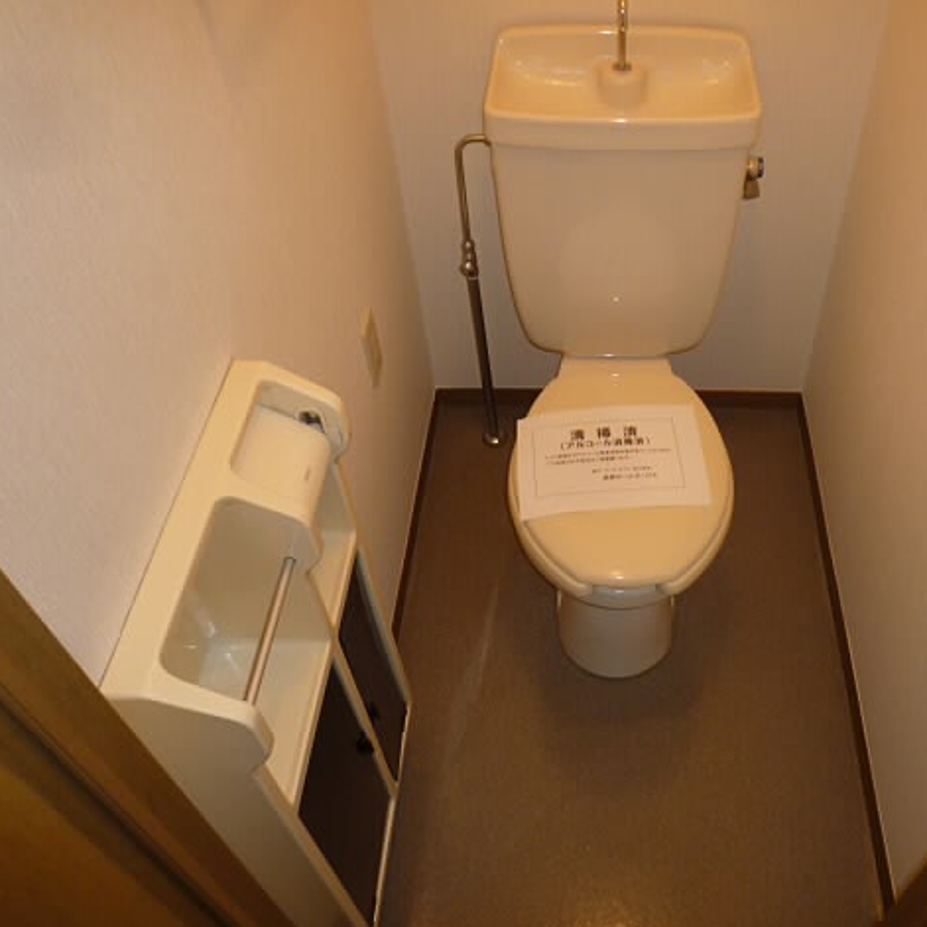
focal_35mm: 30
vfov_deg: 54.0
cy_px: 464
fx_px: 909
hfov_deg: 53.1
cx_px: 608
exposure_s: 1/30
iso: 100
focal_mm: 4.4
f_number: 2.8
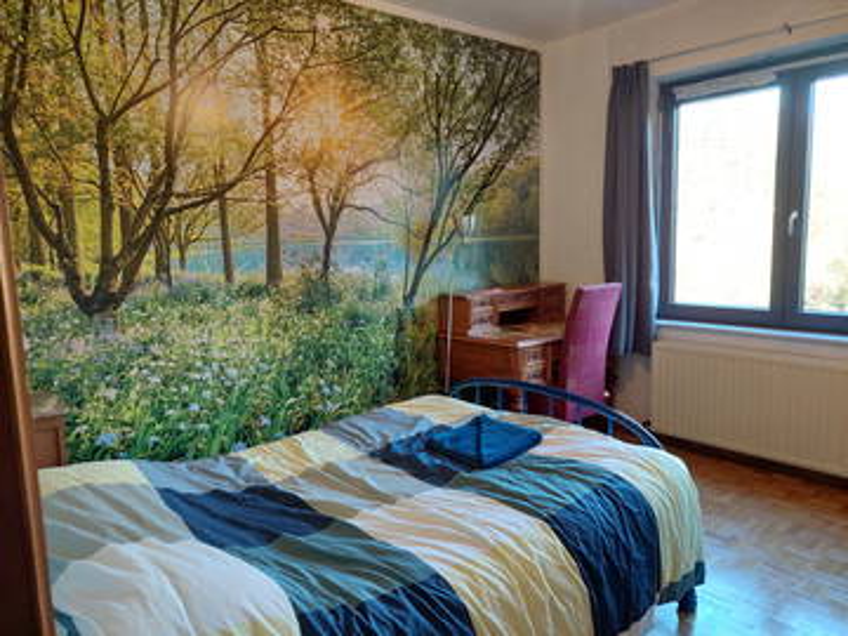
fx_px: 612
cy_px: 318
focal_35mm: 25
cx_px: 424
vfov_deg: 54.9
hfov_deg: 69.4
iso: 250
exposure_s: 1/50
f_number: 1.8
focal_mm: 5.23
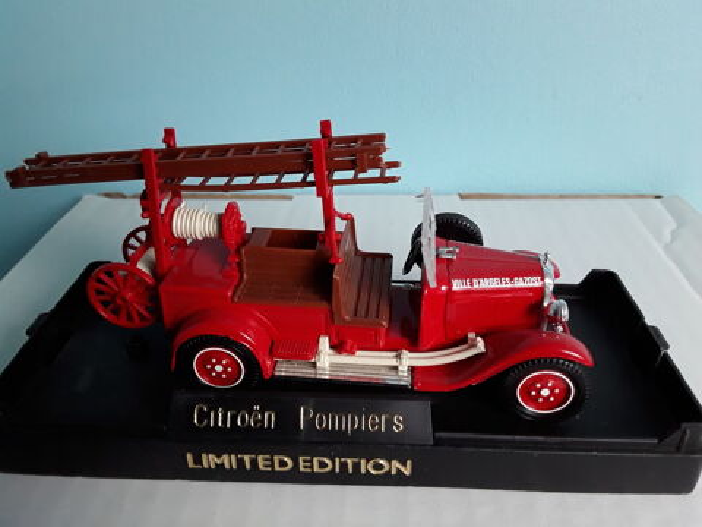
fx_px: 548
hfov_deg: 65.3
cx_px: 351
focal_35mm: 27
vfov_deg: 51.4
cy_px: 264
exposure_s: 1/33
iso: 125
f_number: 1.9
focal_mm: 2.91
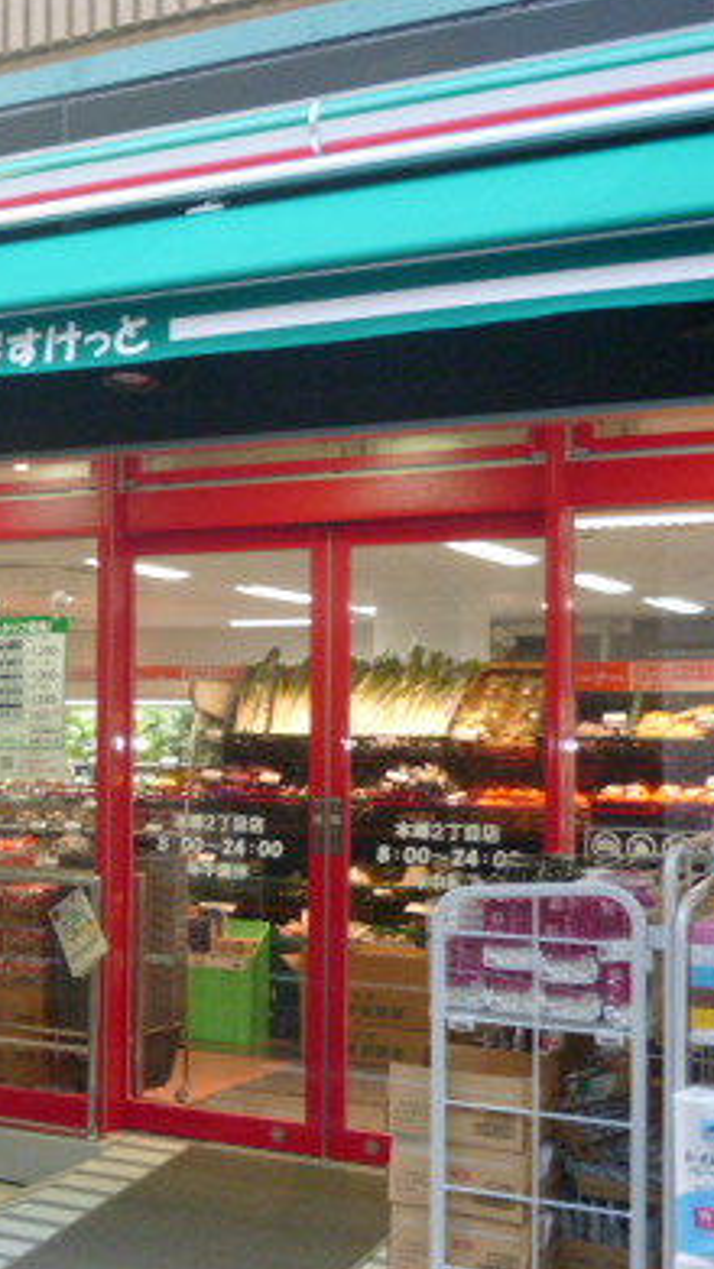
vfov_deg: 36.6
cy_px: 675
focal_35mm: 57
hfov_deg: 19.6
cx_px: -195
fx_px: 1918
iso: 320
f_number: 3.3
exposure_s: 1/60
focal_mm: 5.7
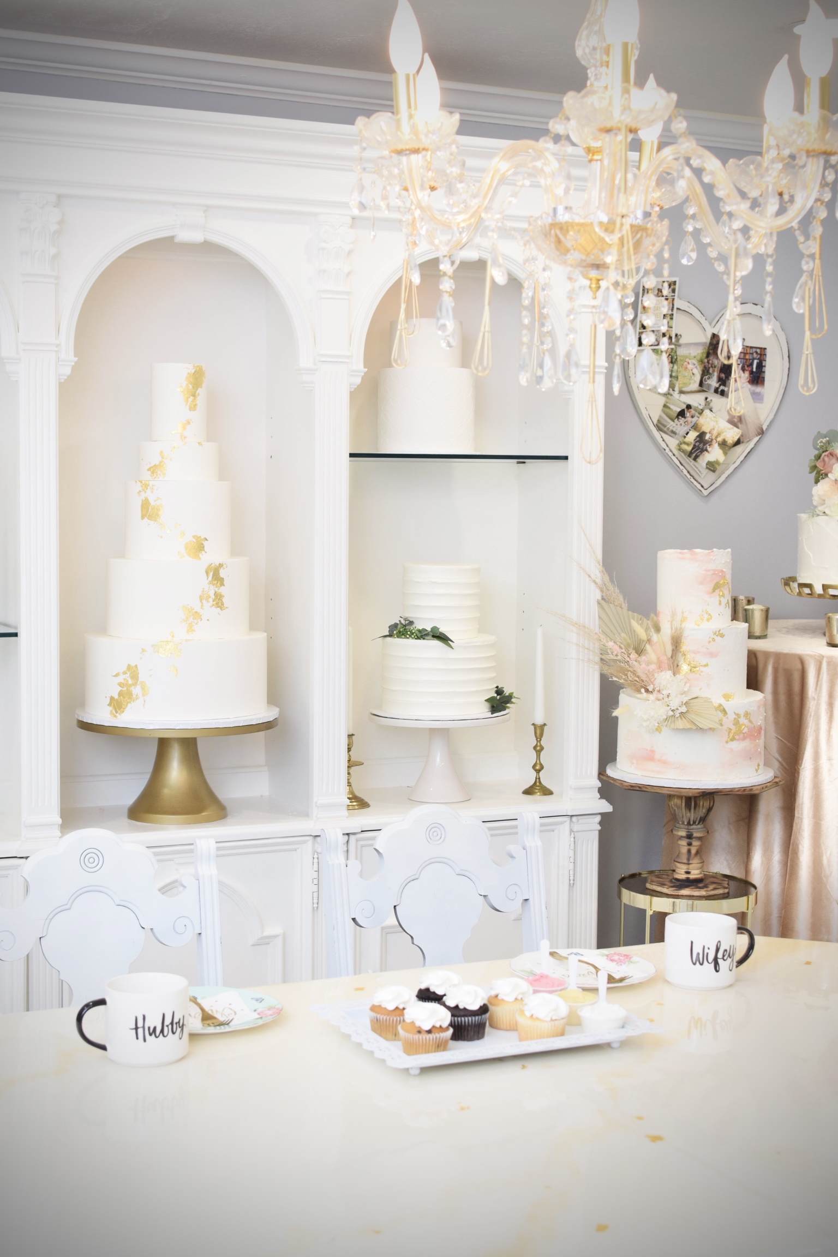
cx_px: 419
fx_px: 1833
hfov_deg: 25.8
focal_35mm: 52
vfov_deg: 37.9
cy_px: 628
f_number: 5
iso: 400
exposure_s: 1/100
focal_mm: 35
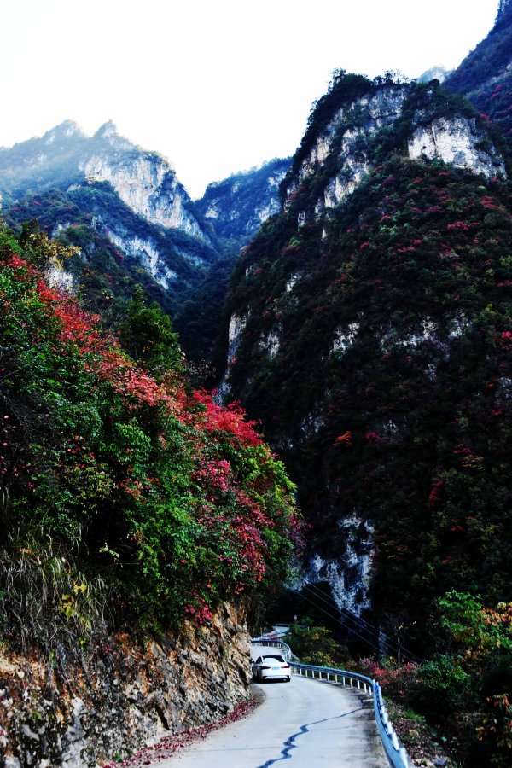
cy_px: 384
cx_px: 256
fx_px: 768
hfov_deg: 36.9
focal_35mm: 36
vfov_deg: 53.1
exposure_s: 1/250
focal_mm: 24
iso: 800
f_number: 8
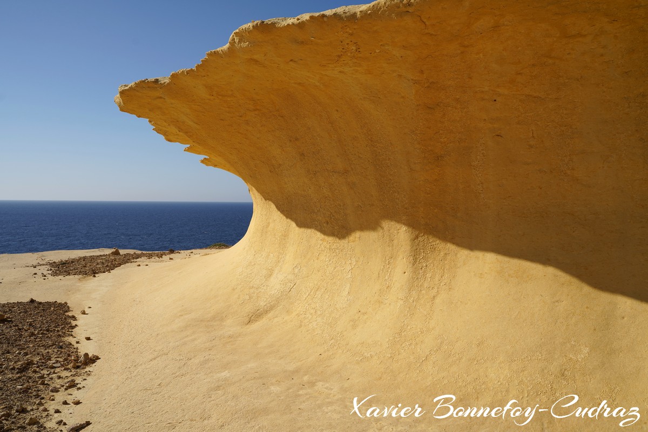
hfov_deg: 65.5
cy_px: 216
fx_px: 504
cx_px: 324
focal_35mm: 28
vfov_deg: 46.4
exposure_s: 1/640
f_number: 8
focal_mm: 28
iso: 100
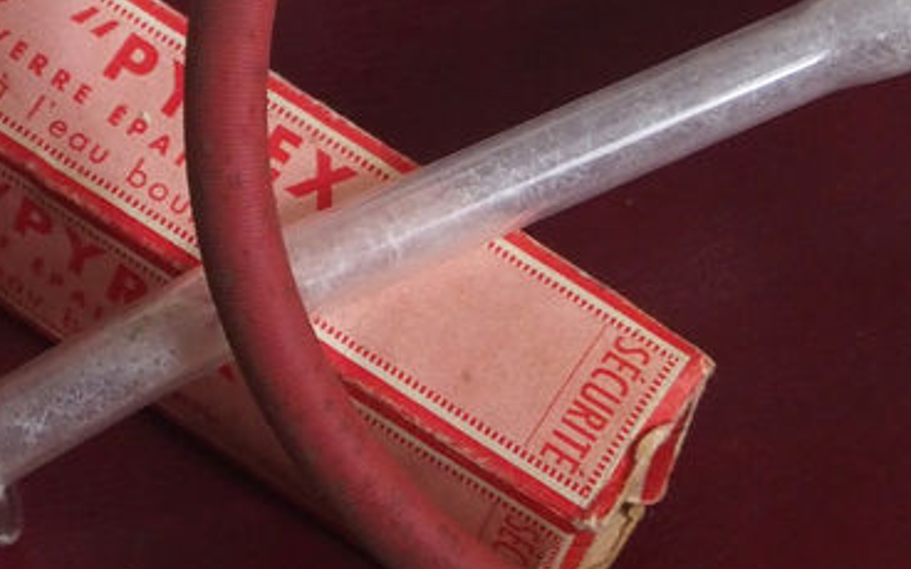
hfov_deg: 10.7
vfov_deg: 6.5
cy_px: -614
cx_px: 181
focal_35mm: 196
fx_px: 4866
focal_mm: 14.5
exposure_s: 1/50
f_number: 2.8
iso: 800
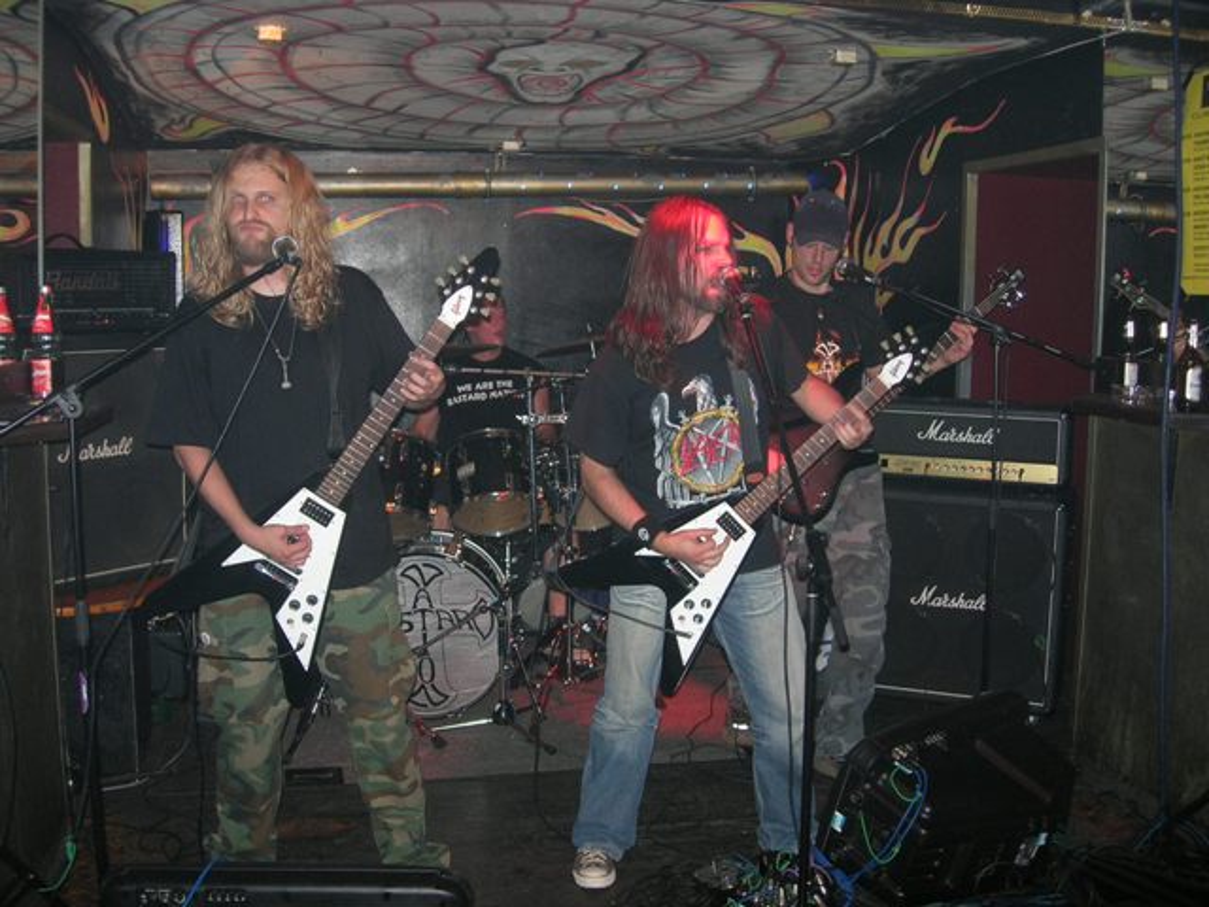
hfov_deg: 49.0
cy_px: 454
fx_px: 1327
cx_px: 604
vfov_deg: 37.7
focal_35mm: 38
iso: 82
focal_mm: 7.8
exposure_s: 1/60.1
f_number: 2.8
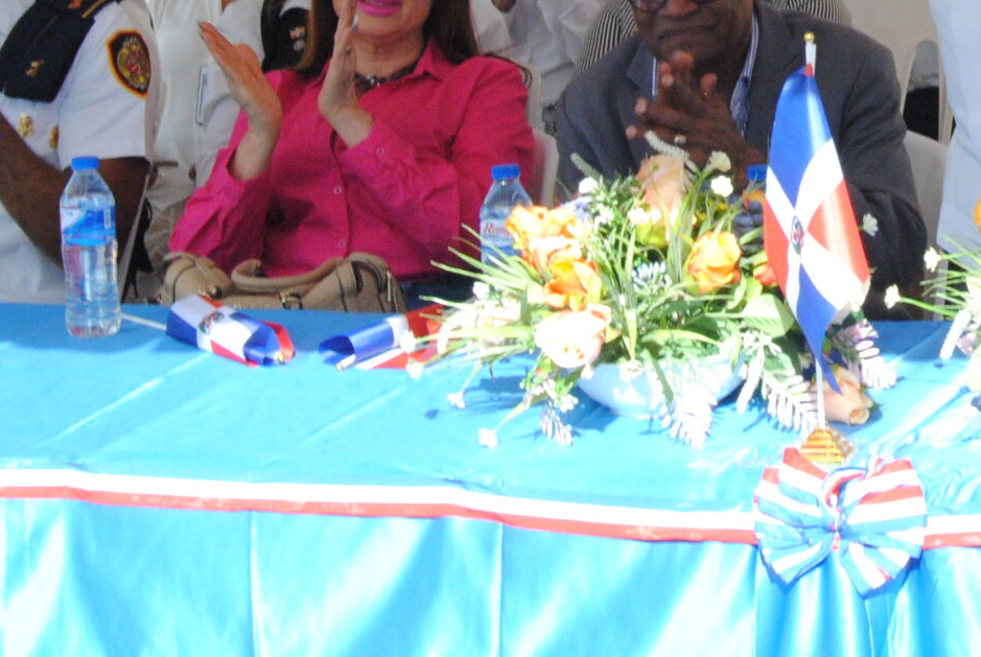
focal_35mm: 139
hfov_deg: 14.5
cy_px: -103
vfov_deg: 9.8
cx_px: 1017
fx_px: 3793
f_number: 13
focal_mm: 34
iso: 800
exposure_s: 1/125
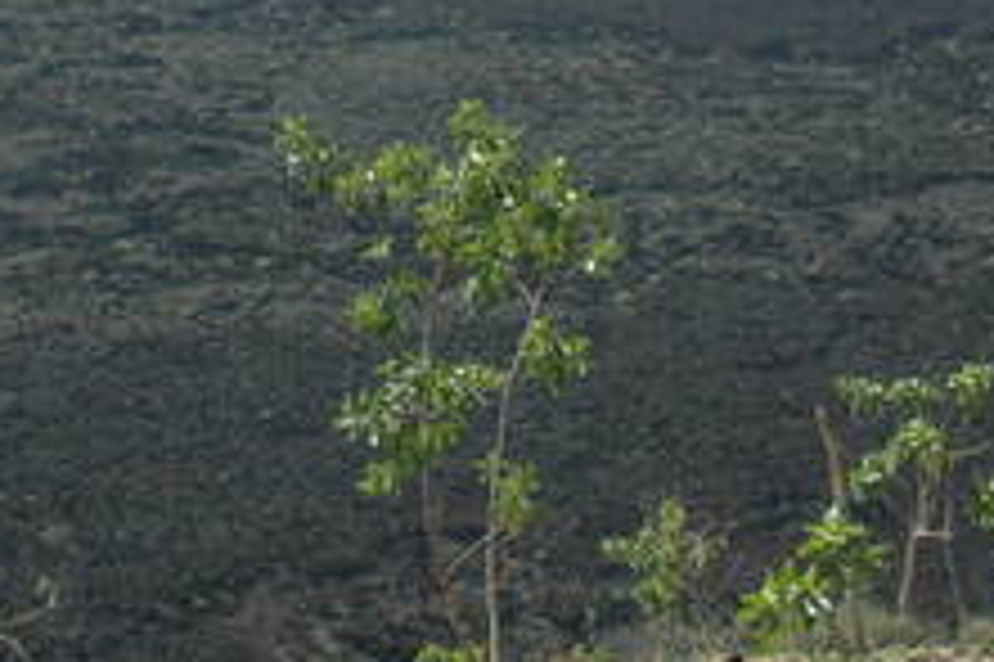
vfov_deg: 9.5
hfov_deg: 14.4
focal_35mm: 142
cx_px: 270
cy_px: -227
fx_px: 3907
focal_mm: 29
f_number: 10
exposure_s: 1/400
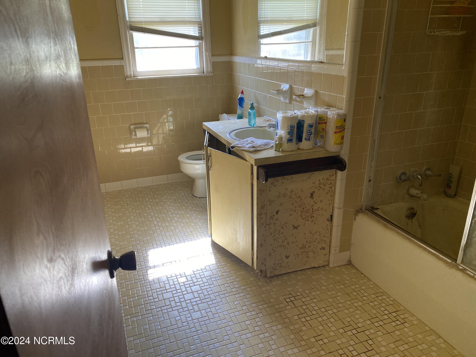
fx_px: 358
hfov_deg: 67.3
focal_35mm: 26
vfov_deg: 53.1
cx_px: 238
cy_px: 178
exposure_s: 1/121
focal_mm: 4.25
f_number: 1.8
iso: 125
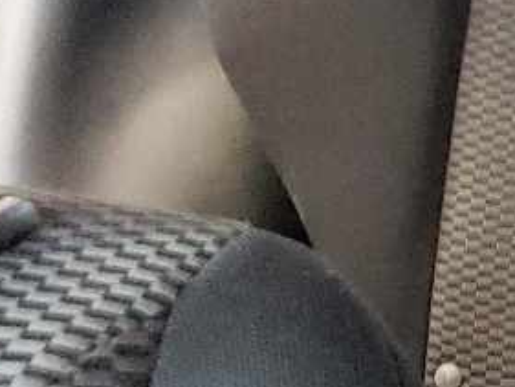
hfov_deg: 10.9
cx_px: 1321
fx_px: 2203
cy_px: -55
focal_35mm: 148
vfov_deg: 9.9
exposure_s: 1/30
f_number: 1.5
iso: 428
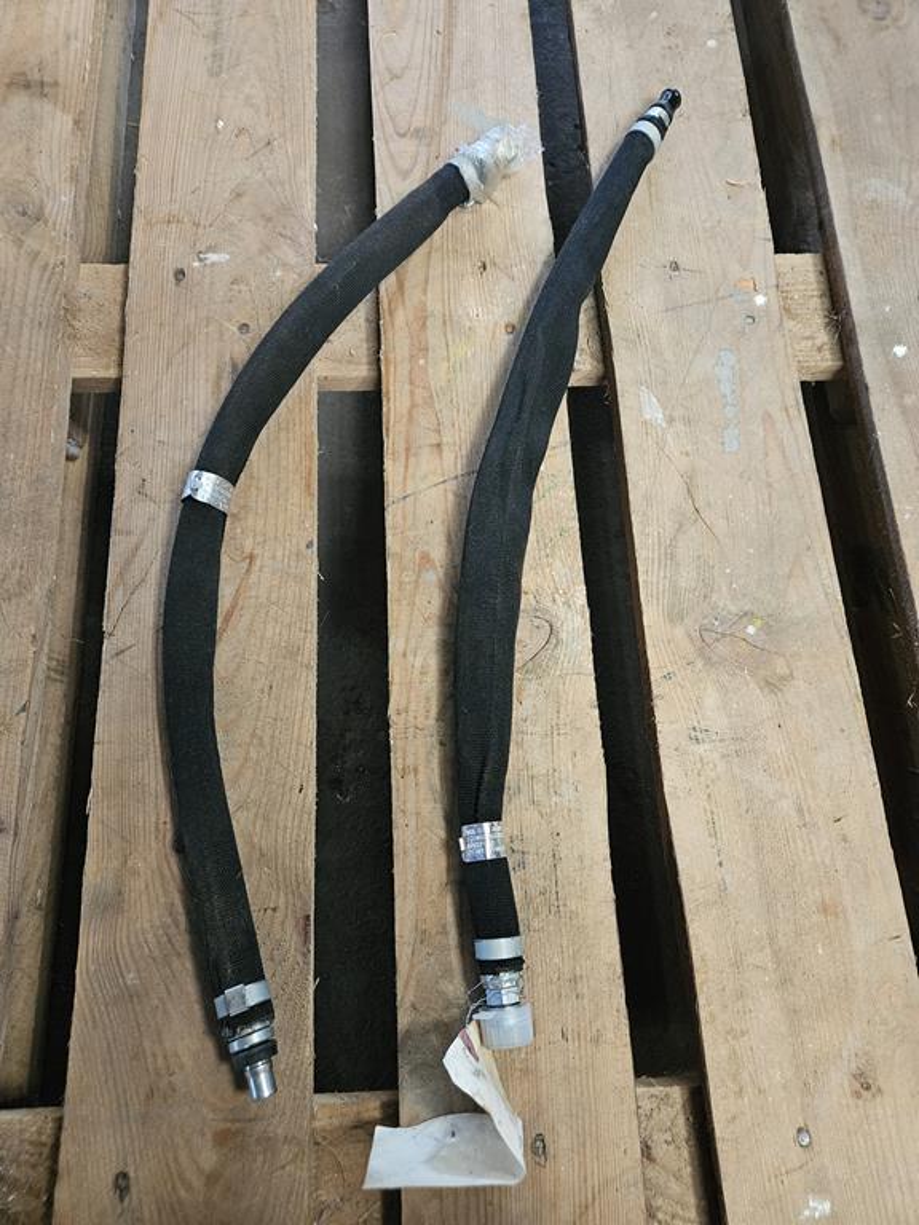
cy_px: 612
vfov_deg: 73.9
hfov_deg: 58.9
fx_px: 814
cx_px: 460
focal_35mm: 23
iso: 800
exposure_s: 1/50
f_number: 1.8
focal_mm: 5.4
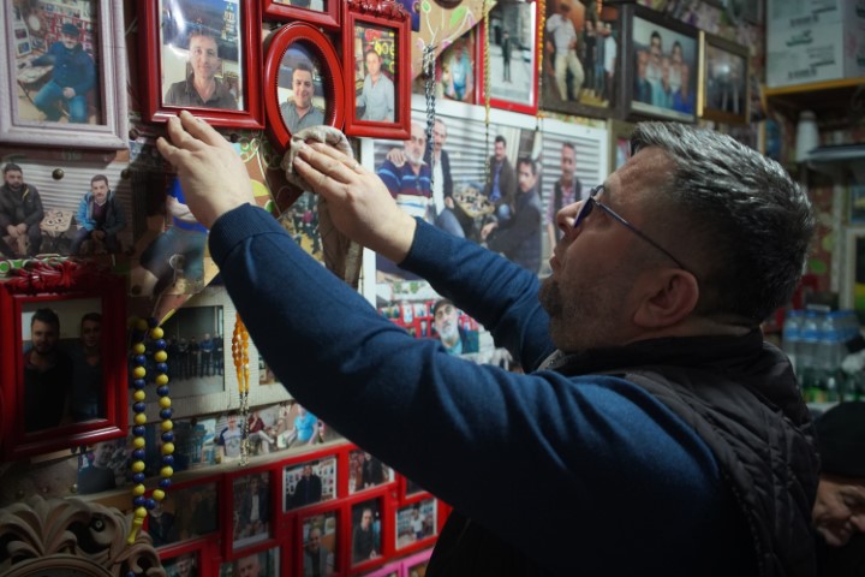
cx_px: 432
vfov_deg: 41.1
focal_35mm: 32
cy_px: 288
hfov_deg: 58.7
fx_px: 769
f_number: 4
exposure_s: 1/160
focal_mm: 32
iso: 4000
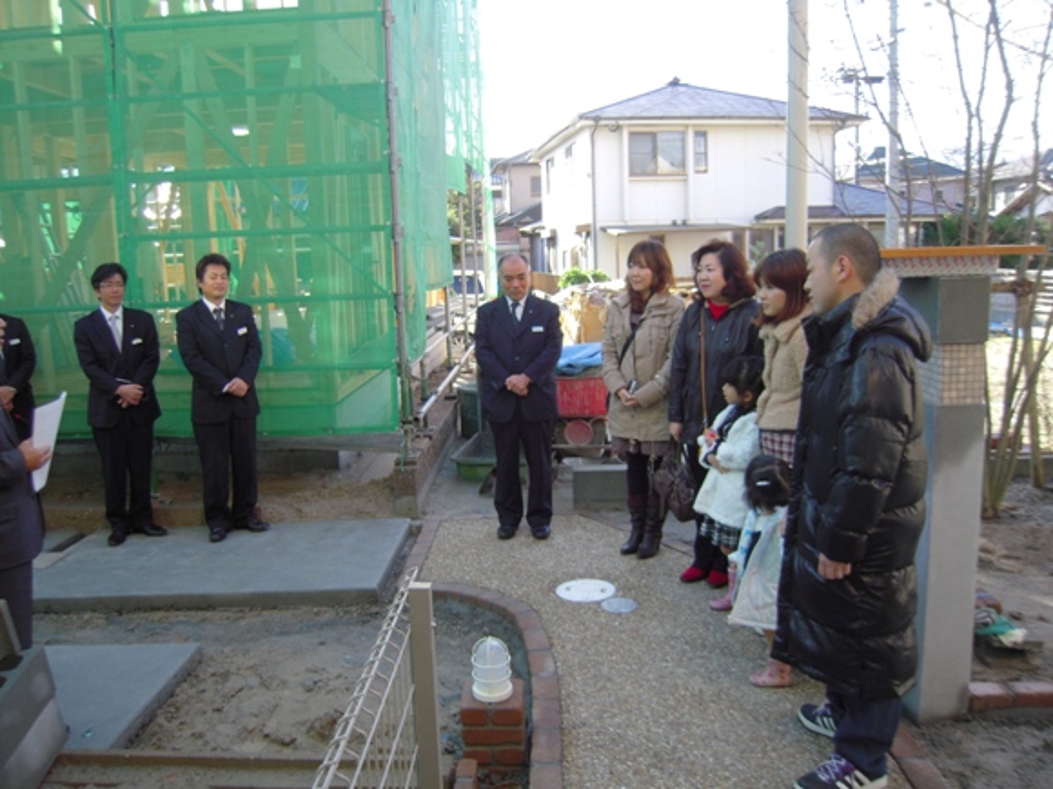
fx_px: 852
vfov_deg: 49.7
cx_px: 526
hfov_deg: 63.4
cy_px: 394
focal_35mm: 28
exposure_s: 1/160
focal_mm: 5
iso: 100
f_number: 2.7
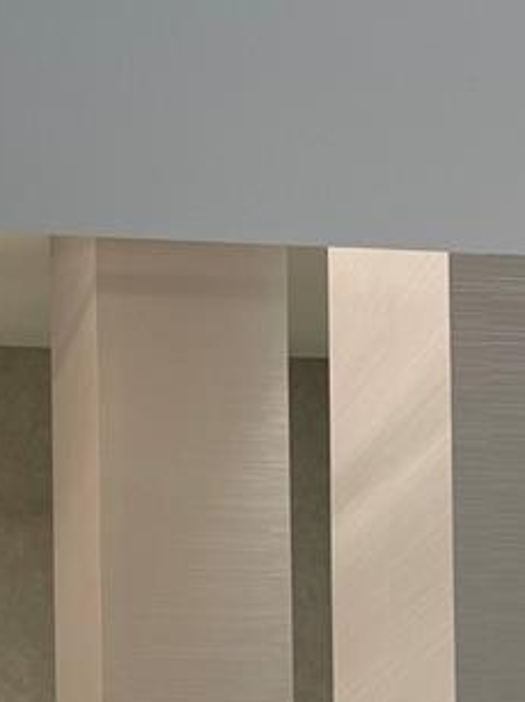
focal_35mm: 102
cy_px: 1230
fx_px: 2066
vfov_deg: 16.4
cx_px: -193
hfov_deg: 13.8
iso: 80
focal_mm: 5.1
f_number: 1.6
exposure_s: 1/60
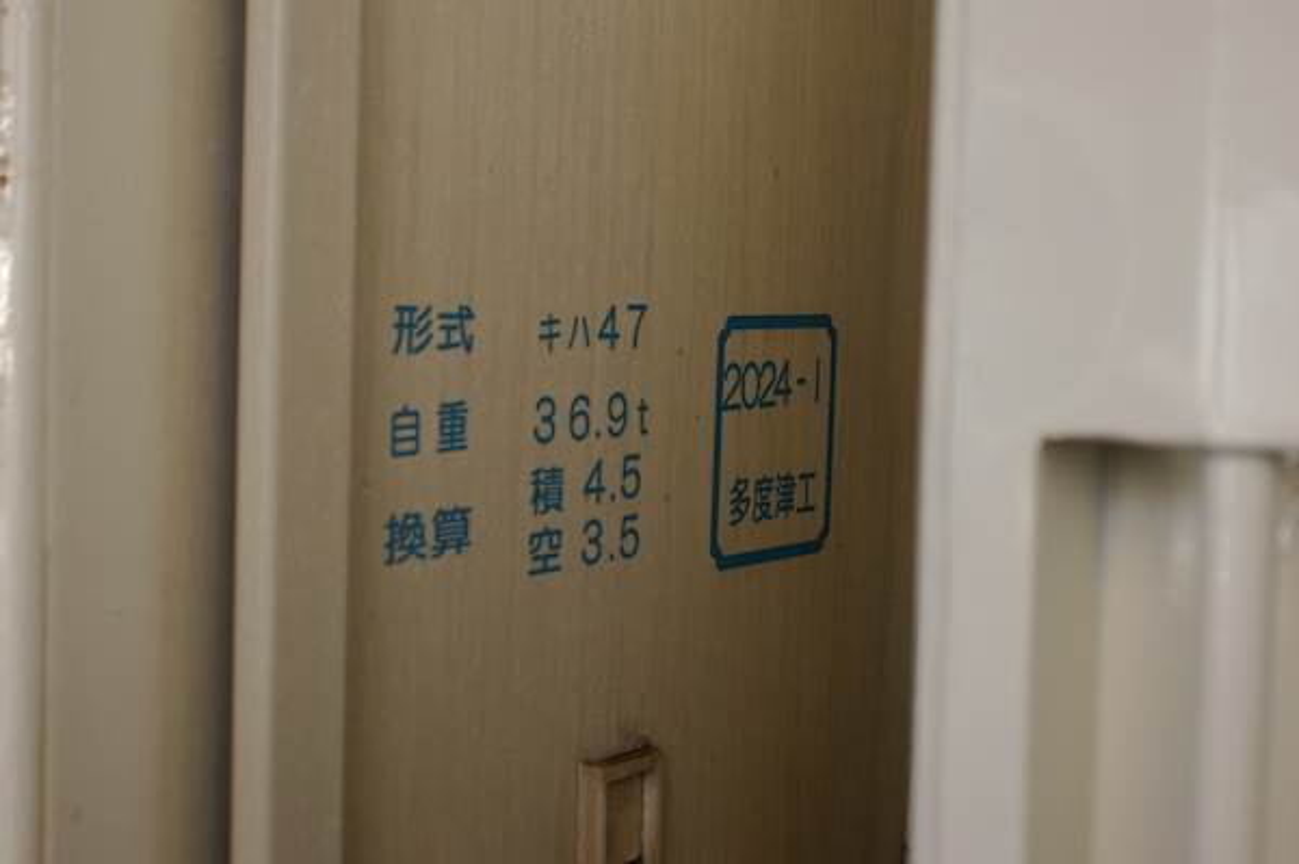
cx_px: 650
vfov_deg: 20.1
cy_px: 432
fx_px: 2434
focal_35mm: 68
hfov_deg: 29.9
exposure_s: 1/500
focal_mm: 45
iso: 400
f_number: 4.5
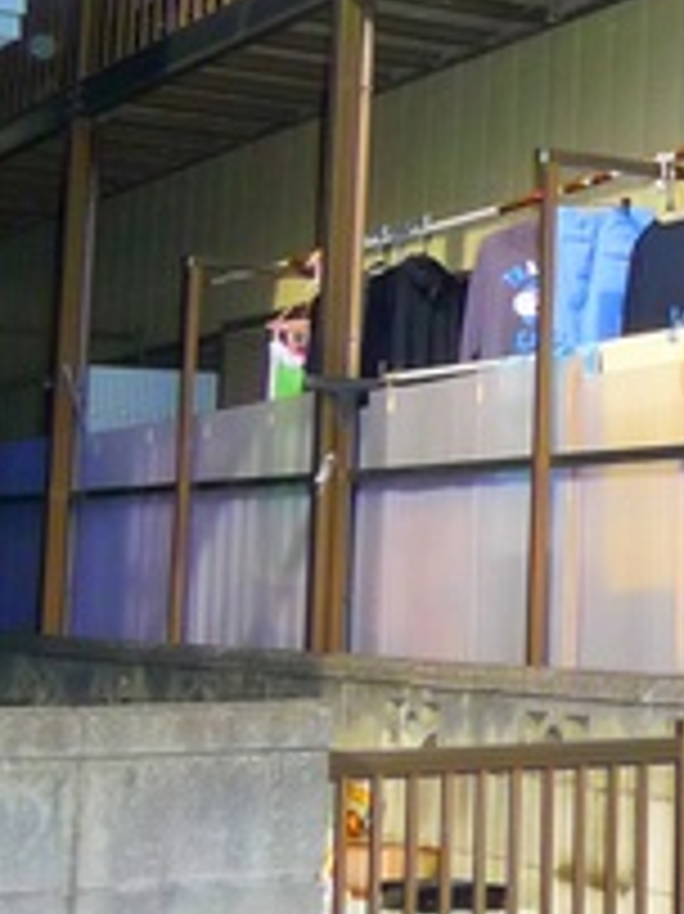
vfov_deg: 17.1
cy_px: 135
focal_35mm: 114
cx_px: 1127
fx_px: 3007
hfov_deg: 12.2
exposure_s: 1/500
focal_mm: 5.9
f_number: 4
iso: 100
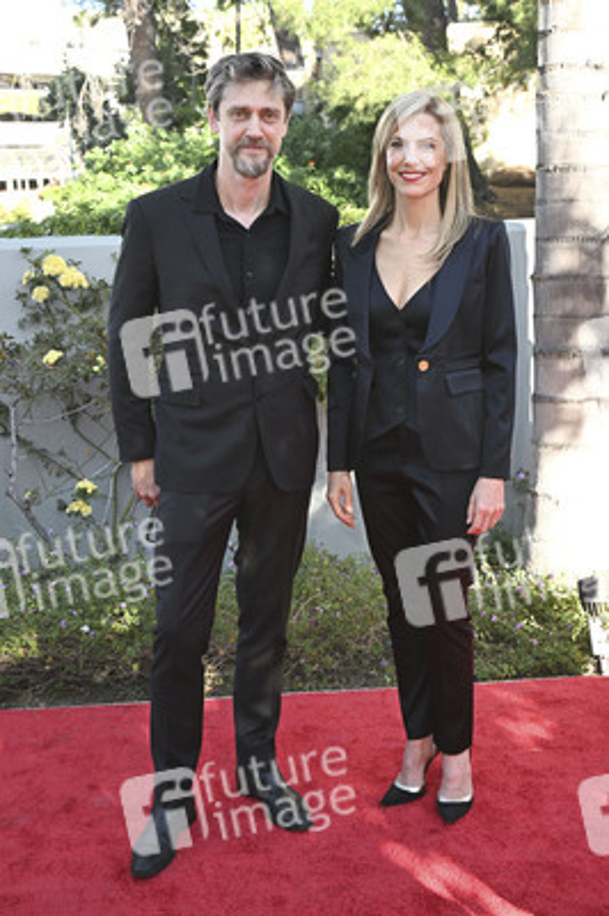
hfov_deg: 34.2
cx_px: 304
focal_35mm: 39
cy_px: 458
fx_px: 991
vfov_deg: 49.6
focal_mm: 39
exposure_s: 1/320
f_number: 5.6
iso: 640
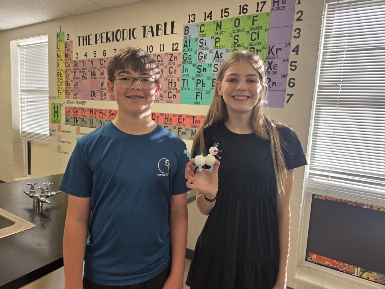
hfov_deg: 73.9
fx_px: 256
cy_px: 144
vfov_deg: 58.9
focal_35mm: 23
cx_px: 192
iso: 25
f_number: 1.8
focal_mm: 5.4
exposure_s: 1/63
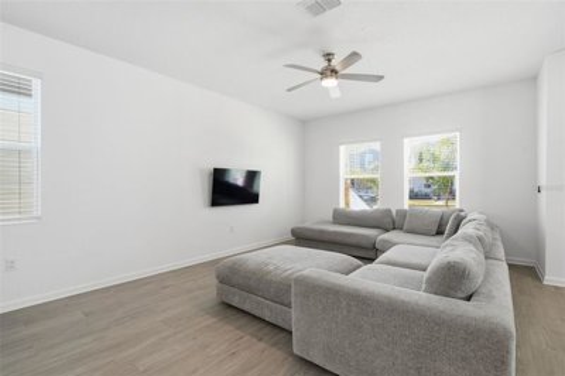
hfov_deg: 93.3
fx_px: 267
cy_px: 188
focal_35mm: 17
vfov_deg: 70.3
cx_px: 282
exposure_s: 1/40
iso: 125
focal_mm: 17
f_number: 8
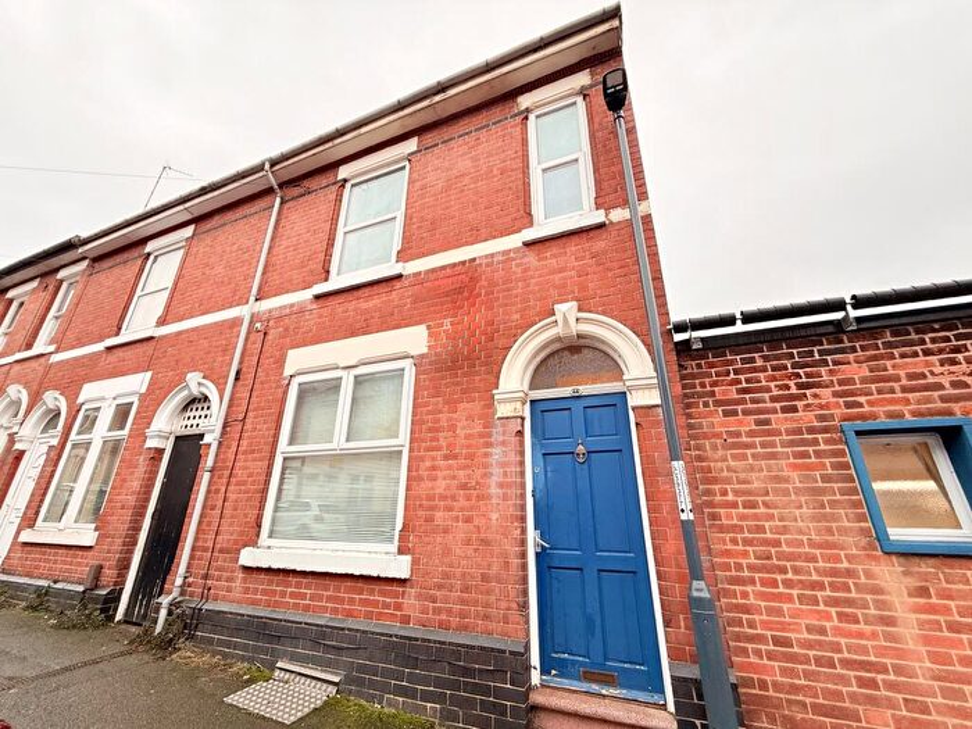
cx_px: 486
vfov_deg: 85.7
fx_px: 393
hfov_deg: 102.1
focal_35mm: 14
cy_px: 364
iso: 64
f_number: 2.2
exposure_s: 1/118
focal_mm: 2.22
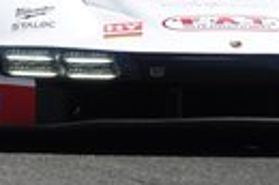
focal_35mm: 1551
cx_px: 30
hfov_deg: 1.3
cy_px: 6
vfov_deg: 0.9
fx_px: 11991
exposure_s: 1/1000
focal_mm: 163.85
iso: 100
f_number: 4.5
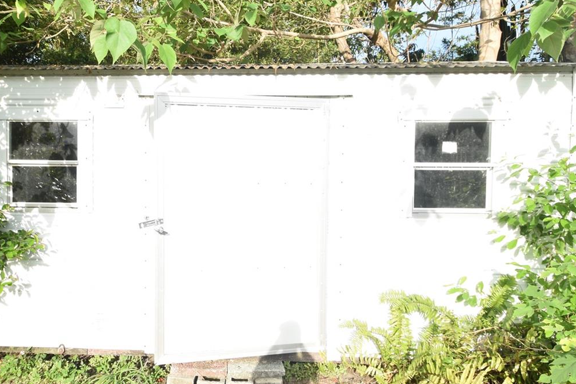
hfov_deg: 72.5
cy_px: 182
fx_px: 384
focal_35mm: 24
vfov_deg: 53.1
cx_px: 215
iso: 200
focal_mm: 10
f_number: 8
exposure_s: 1/250
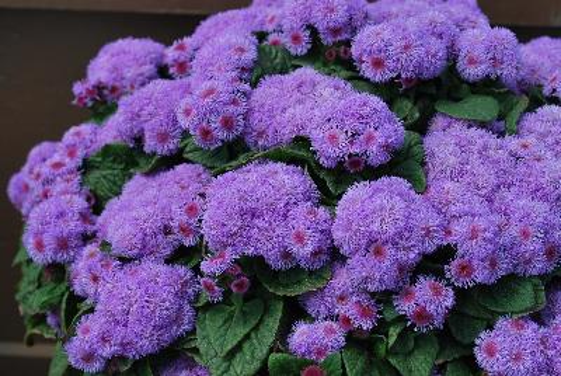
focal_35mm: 68
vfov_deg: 20.2
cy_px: 188
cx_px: 280
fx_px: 1053
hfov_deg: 29.8
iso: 100
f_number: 8
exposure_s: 1/100
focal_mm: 45
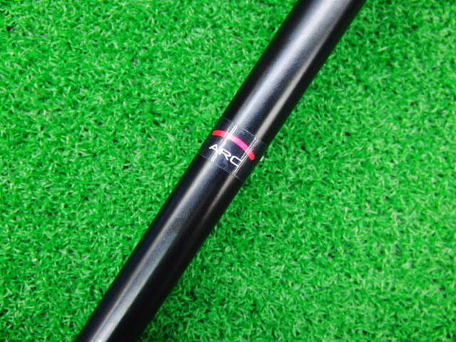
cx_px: 228
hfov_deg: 50.1
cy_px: 171
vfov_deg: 38.7
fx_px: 487
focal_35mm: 37
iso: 400
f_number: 3.6
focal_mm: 6.42
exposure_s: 1/20
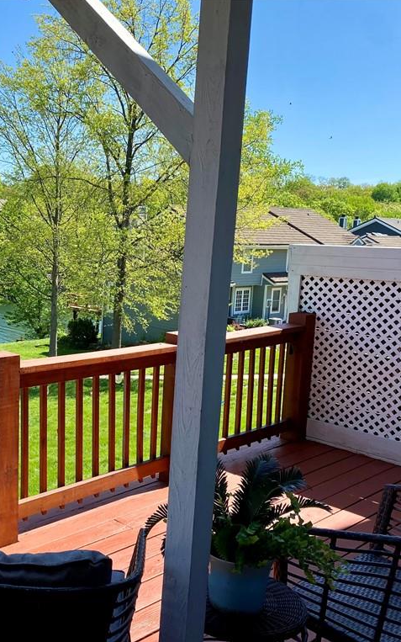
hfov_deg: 32.7
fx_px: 647
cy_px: 320
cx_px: 38
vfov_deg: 52.7
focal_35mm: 37
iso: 32
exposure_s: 1/1585
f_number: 1.8
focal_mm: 4.25
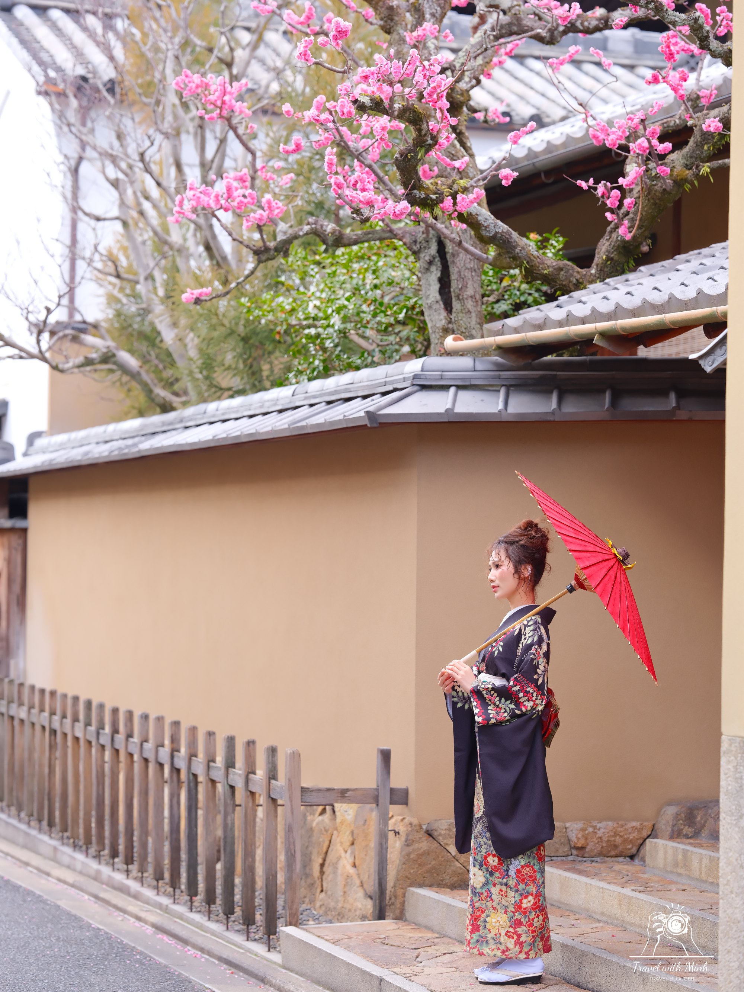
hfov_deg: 17.0
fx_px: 2493
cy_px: 496
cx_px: 372
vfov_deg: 22.5
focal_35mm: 87
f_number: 4
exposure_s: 1/160
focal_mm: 110
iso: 400
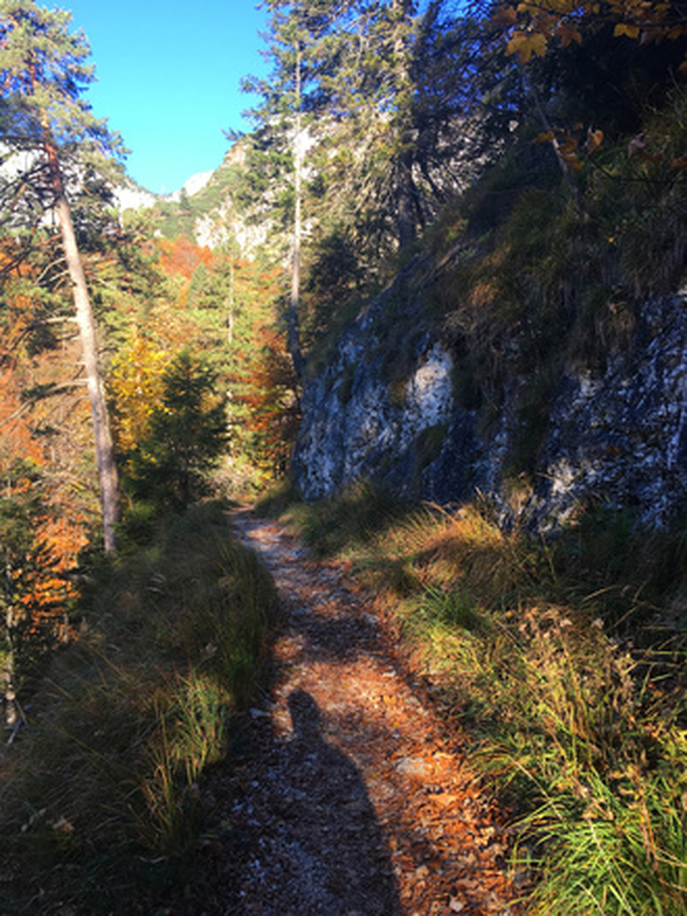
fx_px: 767
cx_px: 344
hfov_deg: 48.2
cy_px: 458
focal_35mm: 29
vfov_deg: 61.7
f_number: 2.2
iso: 25
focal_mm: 4.15
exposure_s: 1/170
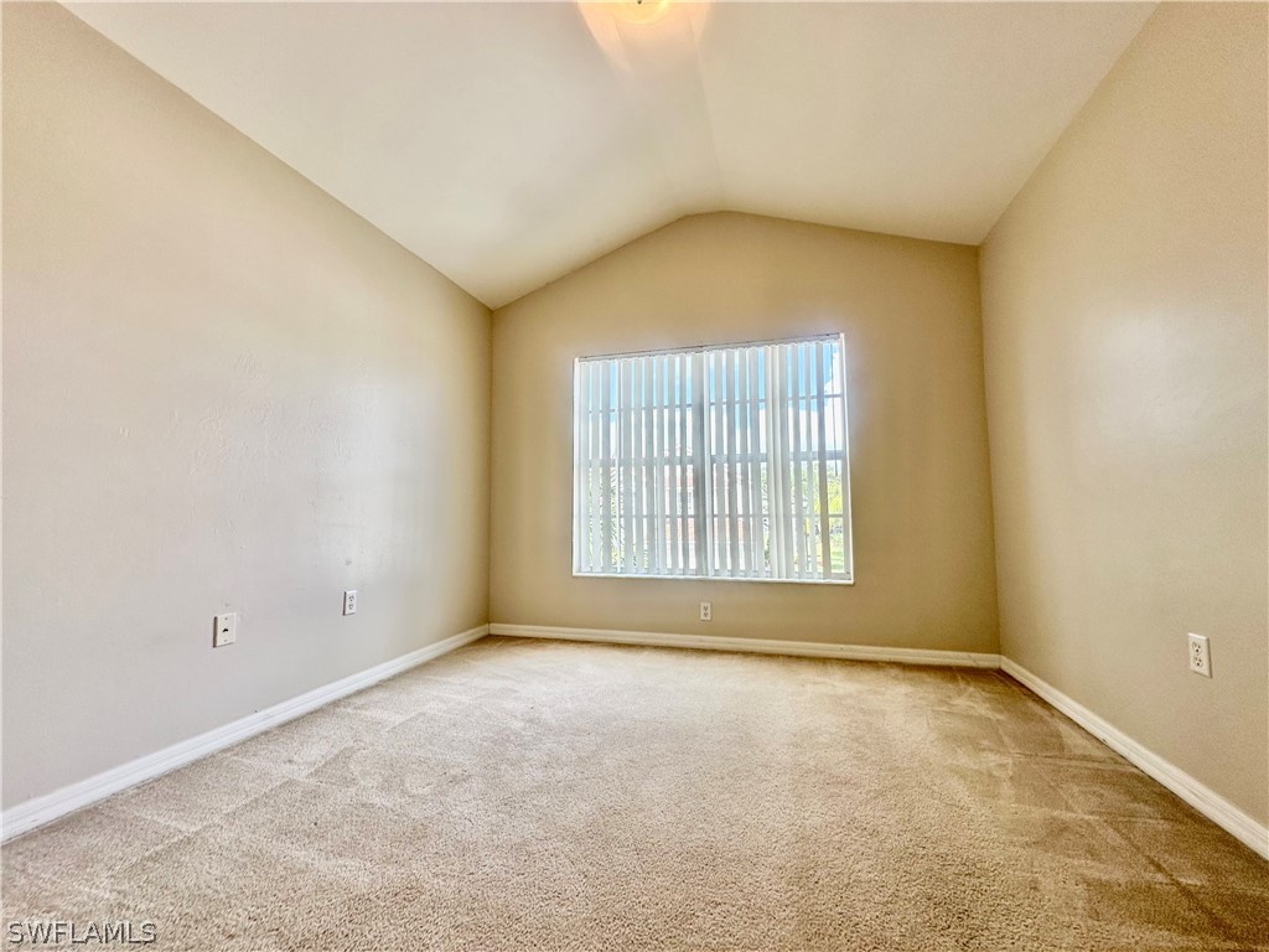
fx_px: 513
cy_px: 476
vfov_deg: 85.7
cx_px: 634
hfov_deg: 102.1
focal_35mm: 14
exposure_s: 1/209
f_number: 2.2
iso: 40
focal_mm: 2.22
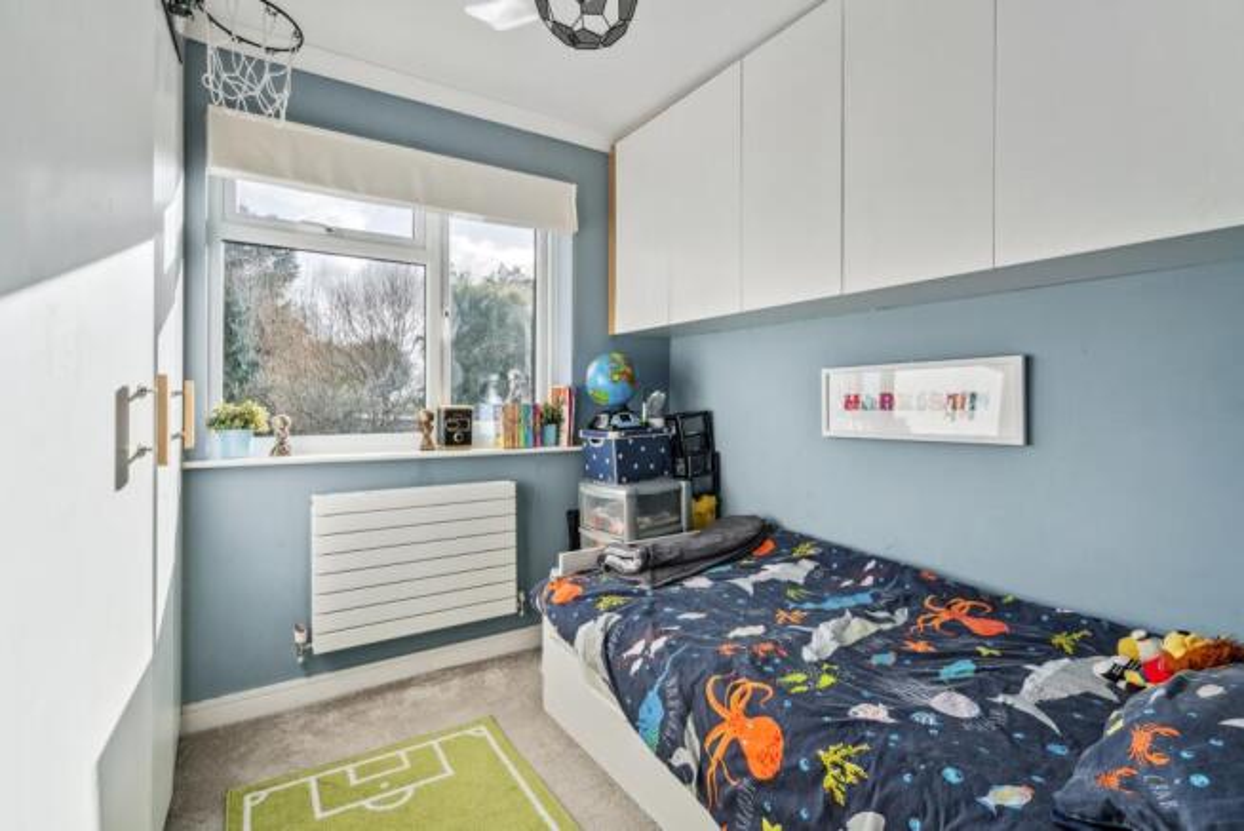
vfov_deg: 73.8
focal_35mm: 16
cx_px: 622
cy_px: 416
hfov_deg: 96.7
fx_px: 553
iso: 640
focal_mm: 16
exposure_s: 1/100
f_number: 11
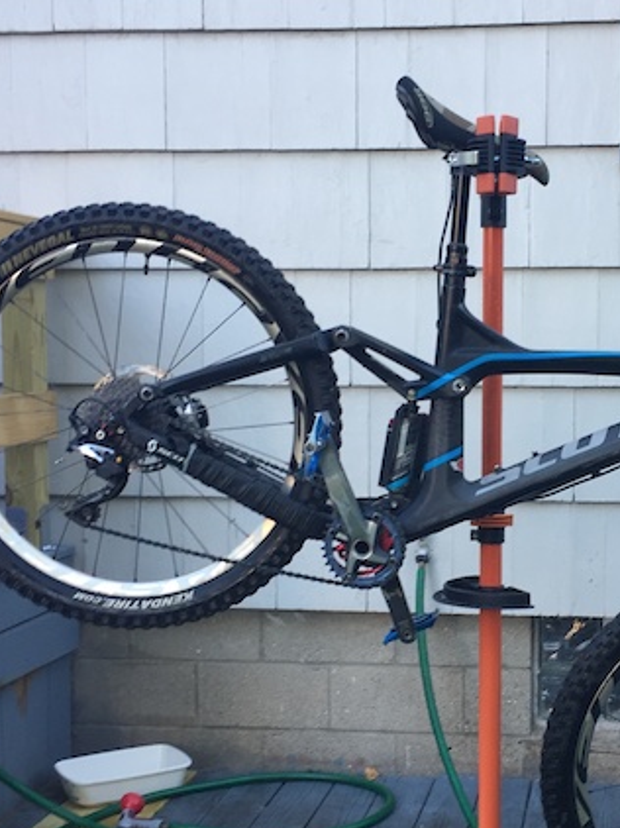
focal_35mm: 55
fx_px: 1315
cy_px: 502
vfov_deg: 34.8
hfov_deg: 26.1
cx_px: 494
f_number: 2.2
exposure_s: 1/60
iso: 32
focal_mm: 4.15
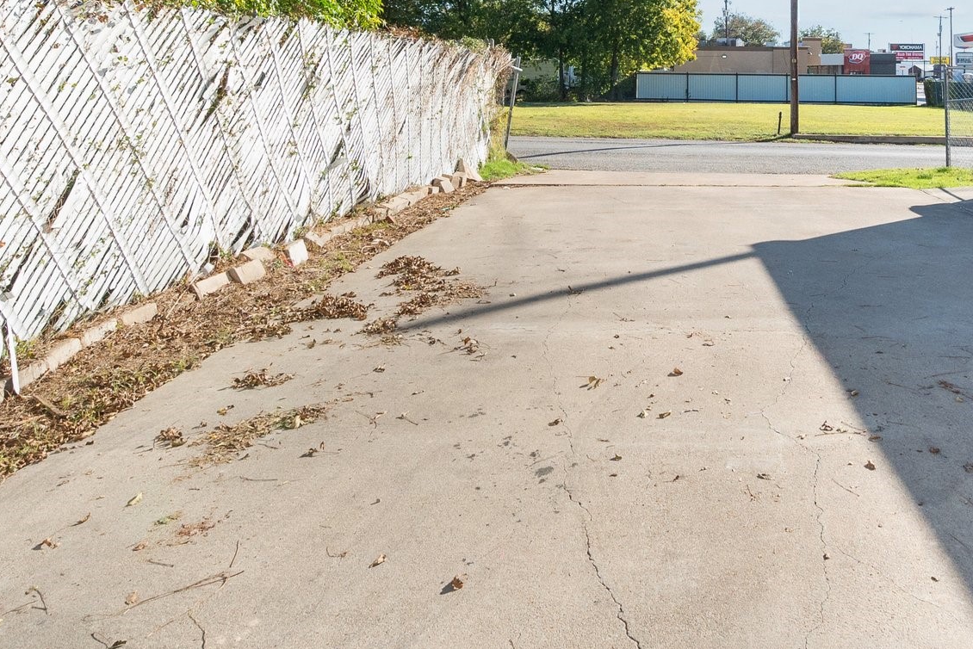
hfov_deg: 61.7
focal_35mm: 29
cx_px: 670
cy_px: 146
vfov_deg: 43.2
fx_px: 784
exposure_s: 1/800
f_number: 11
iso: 1600
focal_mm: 16
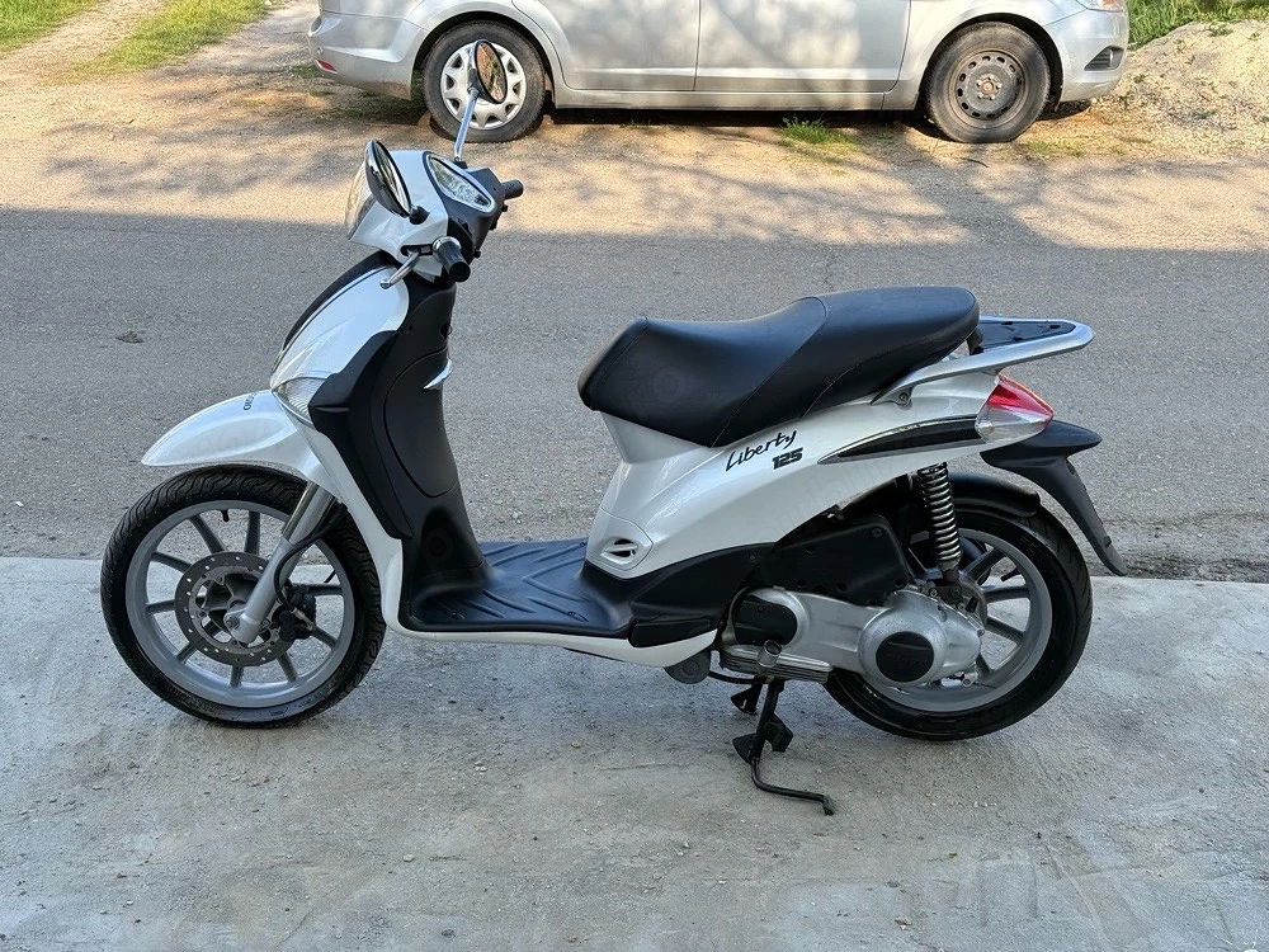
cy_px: 476
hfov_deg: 39.7
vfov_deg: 30.3
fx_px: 1760
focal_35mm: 48
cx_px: 634
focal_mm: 6.76
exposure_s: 1/1013
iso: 80
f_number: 1.78
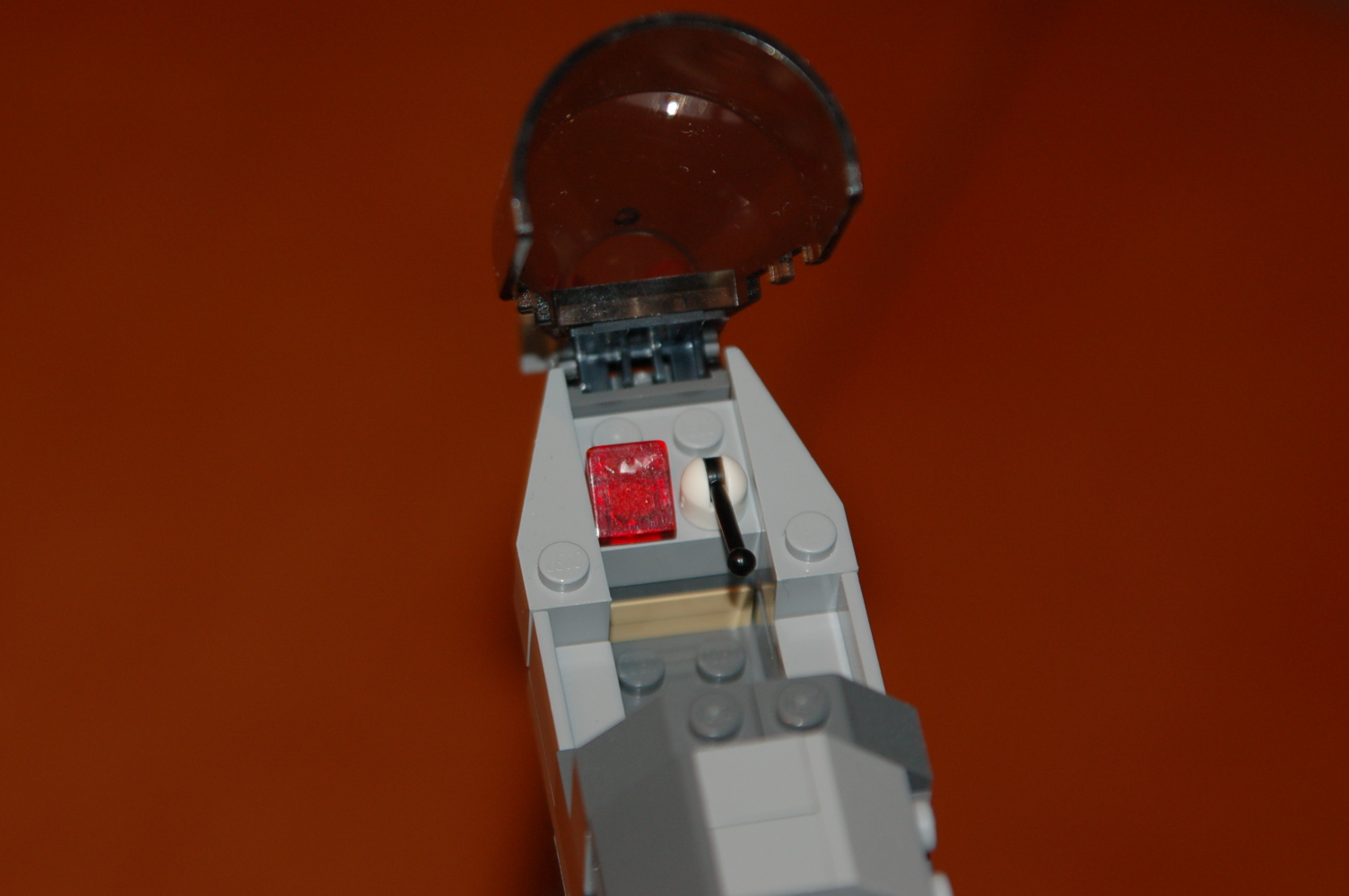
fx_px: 6739
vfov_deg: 7.6
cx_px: 674
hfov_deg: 11.4
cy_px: 448
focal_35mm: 180
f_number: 6
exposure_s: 1/60
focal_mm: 120
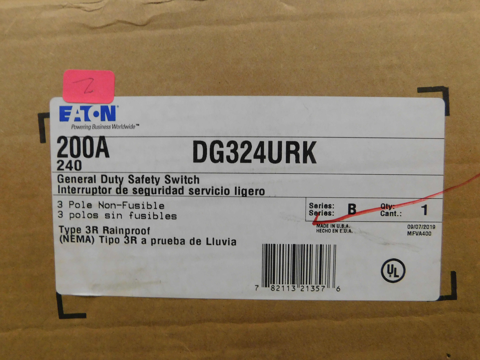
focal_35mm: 23
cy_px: 180
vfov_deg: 58.9
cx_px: 240
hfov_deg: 73.9
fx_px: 319
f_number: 3
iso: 400
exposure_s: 1/20
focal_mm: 4
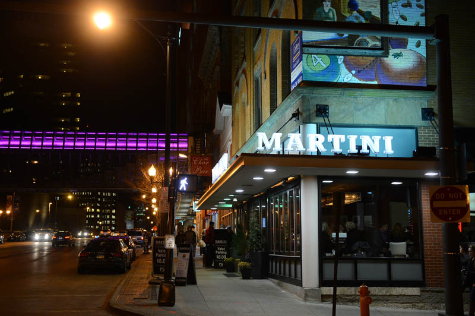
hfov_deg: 41.1
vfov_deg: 28.0
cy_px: 158
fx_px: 633
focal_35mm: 48
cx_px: 238
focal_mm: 48
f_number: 3.2
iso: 2500
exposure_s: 1/125
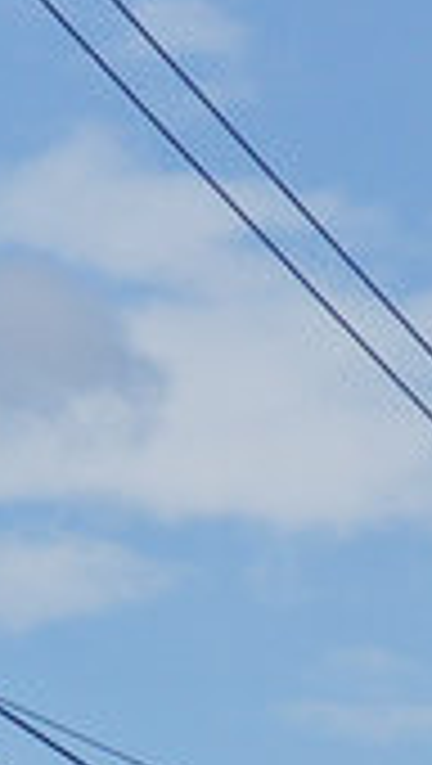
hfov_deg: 2.4
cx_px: -1714
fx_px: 9908
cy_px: 1712
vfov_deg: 4.3
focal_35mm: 488
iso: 400
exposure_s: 1/1000
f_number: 8
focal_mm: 44
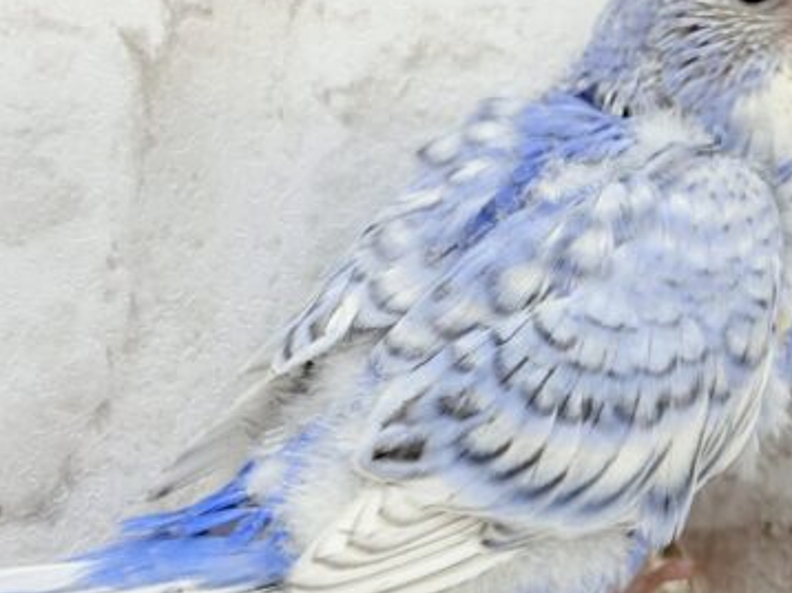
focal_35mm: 93
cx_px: 584
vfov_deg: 15.9
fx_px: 2126
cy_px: 221
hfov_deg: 20.9
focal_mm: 5.96
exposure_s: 1/50
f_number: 1.6
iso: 50
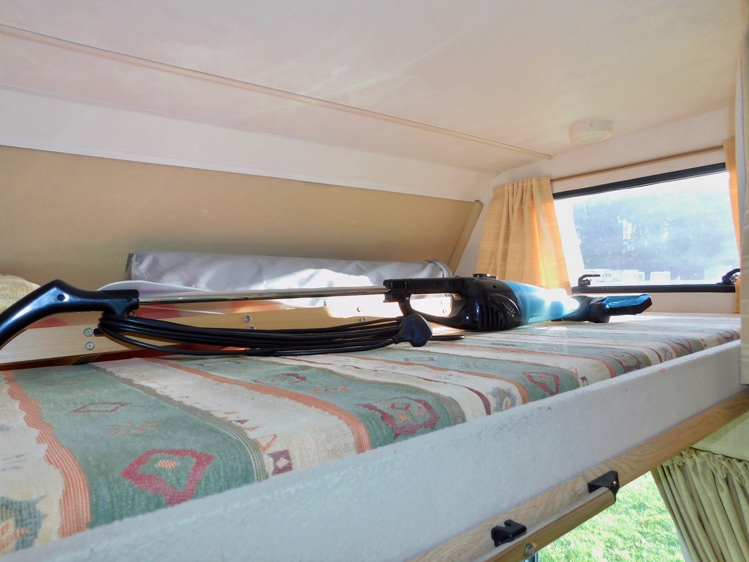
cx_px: 374
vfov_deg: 58.9
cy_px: 281
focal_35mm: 23
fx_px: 498
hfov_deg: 73.9
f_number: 3
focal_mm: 4
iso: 125
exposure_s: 1/80
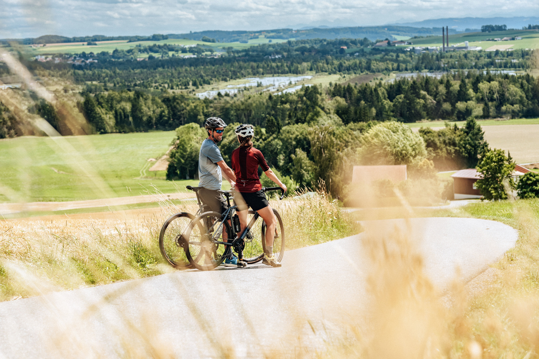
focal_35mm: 85
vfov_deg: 16.1
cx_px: 270
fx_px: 1273
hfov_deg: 23.9
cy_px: 180
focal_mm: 85
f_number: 4.5
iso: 200
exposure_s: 1/2000
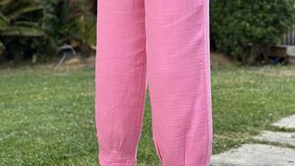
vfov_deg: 14.5
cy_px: 42
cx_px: 152
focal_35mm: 83
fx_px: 649
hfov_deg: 25.6
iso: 80
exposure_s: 1/326
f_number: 1.78
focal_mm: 6.86
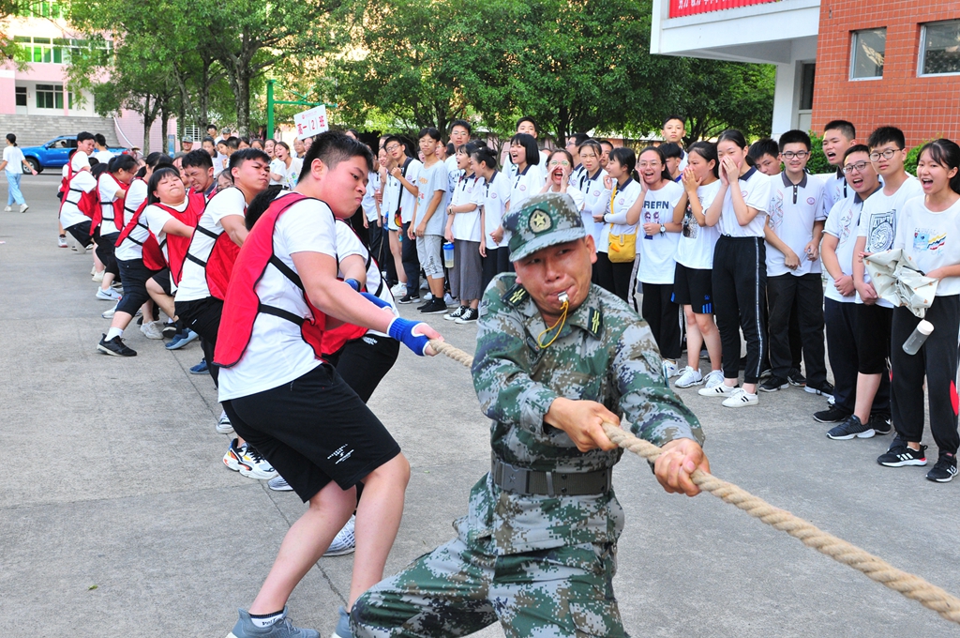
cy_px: 319
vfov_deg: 36.8
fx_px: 959
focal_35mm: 36
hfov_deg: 53.2
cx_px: 480
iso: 500
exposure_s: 1/200
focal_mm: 24
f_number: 7.1
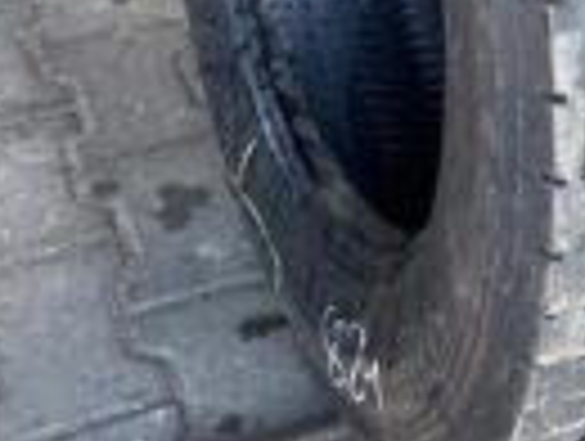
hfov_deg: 21.9
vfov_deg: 16.3
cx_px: 576
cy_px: -124
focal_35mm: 86
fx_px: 1456
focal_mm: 4.25
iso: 125
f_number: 1.8
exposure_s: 1/100
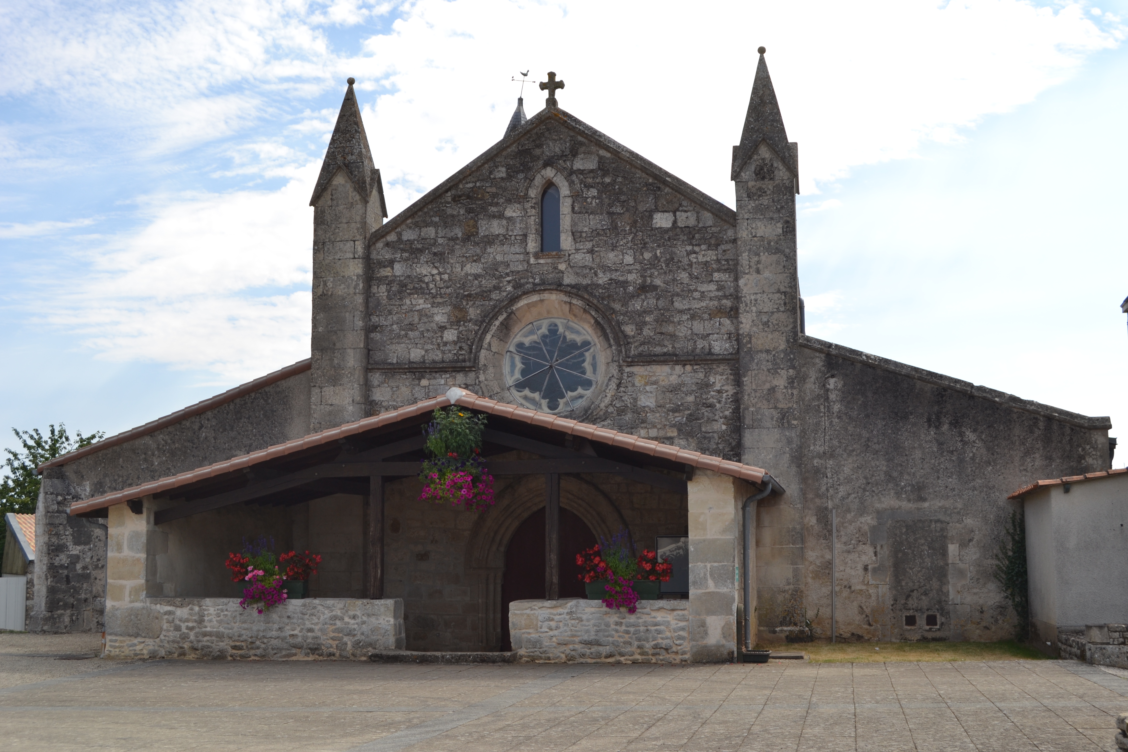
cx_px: 564
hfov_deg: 46.4
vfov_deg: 31.9
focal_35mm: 42
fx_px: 1316
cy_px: 376
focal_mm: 28
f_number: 8
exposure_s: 1/200
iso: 100
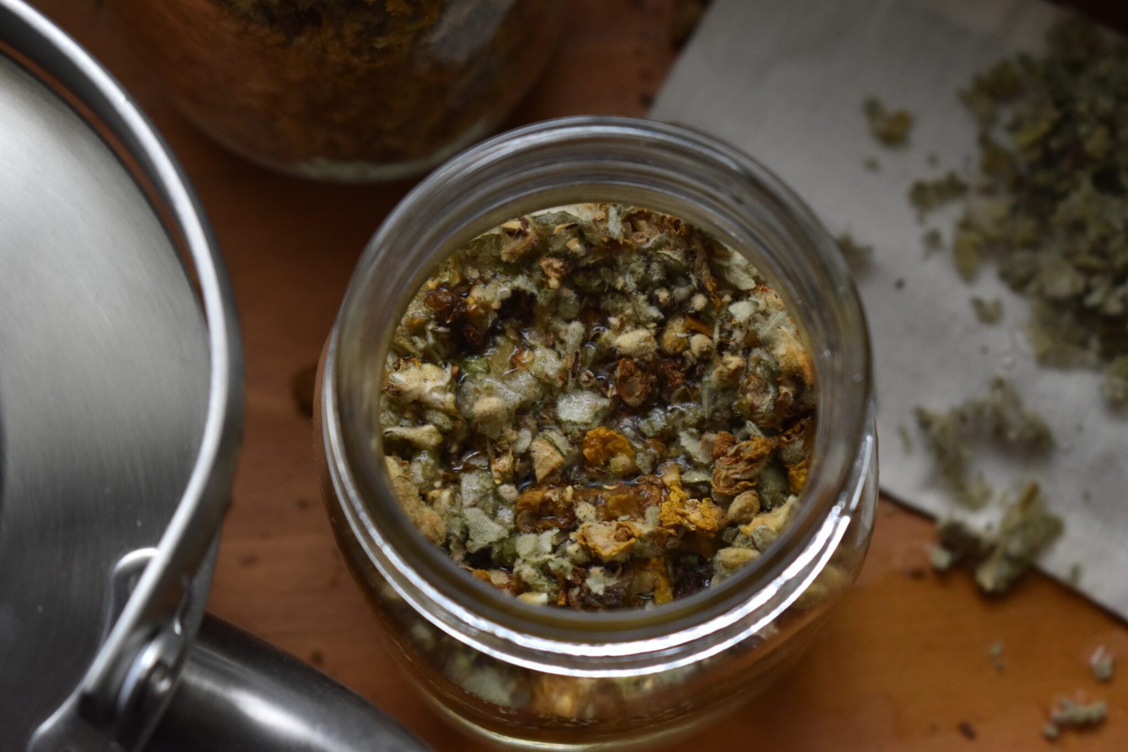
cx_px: 564
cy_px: 376
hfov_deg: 24.6
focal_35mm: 82
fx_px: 2585
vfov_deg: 16.6
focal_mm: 55
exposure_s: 1/100
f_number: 5.6
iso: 1100
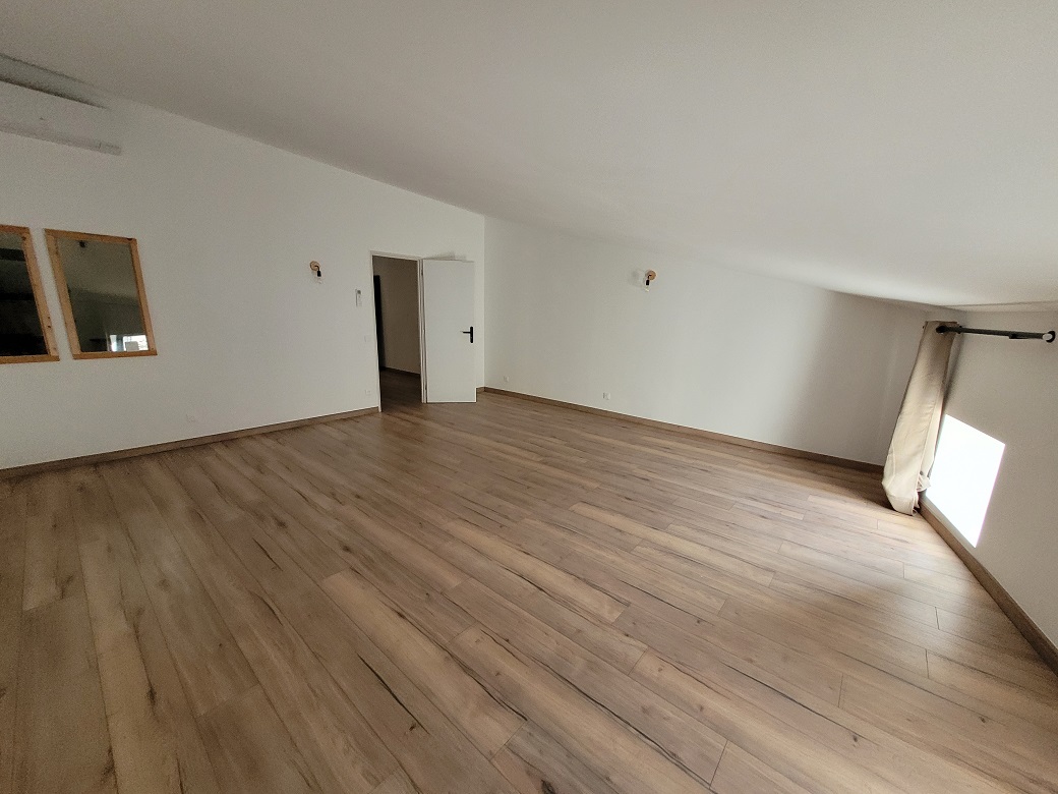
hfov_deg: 106.2
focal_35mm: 13
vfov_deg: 89.9
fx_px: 397
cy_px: 397
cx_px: 529
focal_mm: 1.74
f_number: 2.2
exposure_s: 1/50
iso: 400
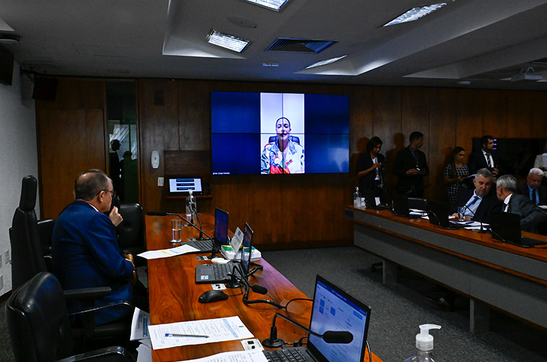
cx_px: 290
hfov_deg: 57.3
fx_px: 500
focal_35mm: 33
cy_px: 188
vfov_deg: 39.8
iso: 6400
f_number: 13
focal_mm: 31
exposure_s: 1/160
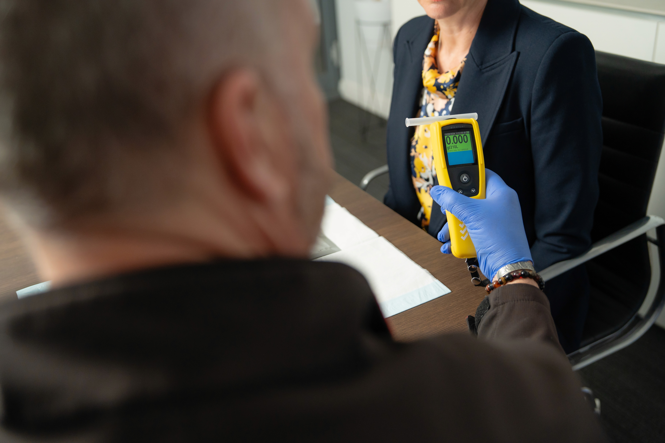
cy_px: 222
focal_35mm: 38
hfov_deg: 50.7
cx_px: 332
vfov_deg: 35.1
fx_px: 702
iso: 1000
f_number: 2.8
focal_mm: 38
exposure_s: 1/250
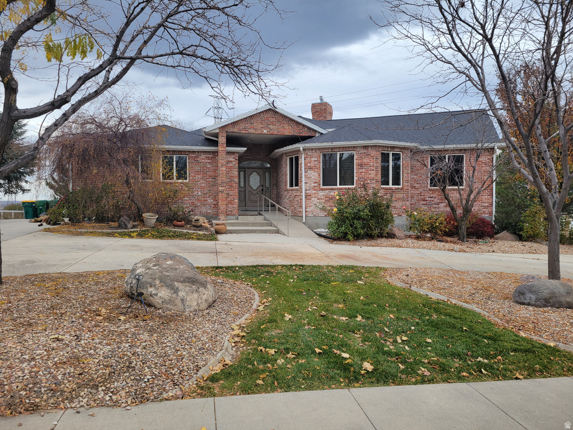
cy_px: 215
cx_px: 286
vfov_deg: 53.1
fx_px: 430
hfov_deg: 67.3
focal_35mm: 26
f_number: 1.8
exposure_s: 1/670
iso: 40
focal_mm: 5.4
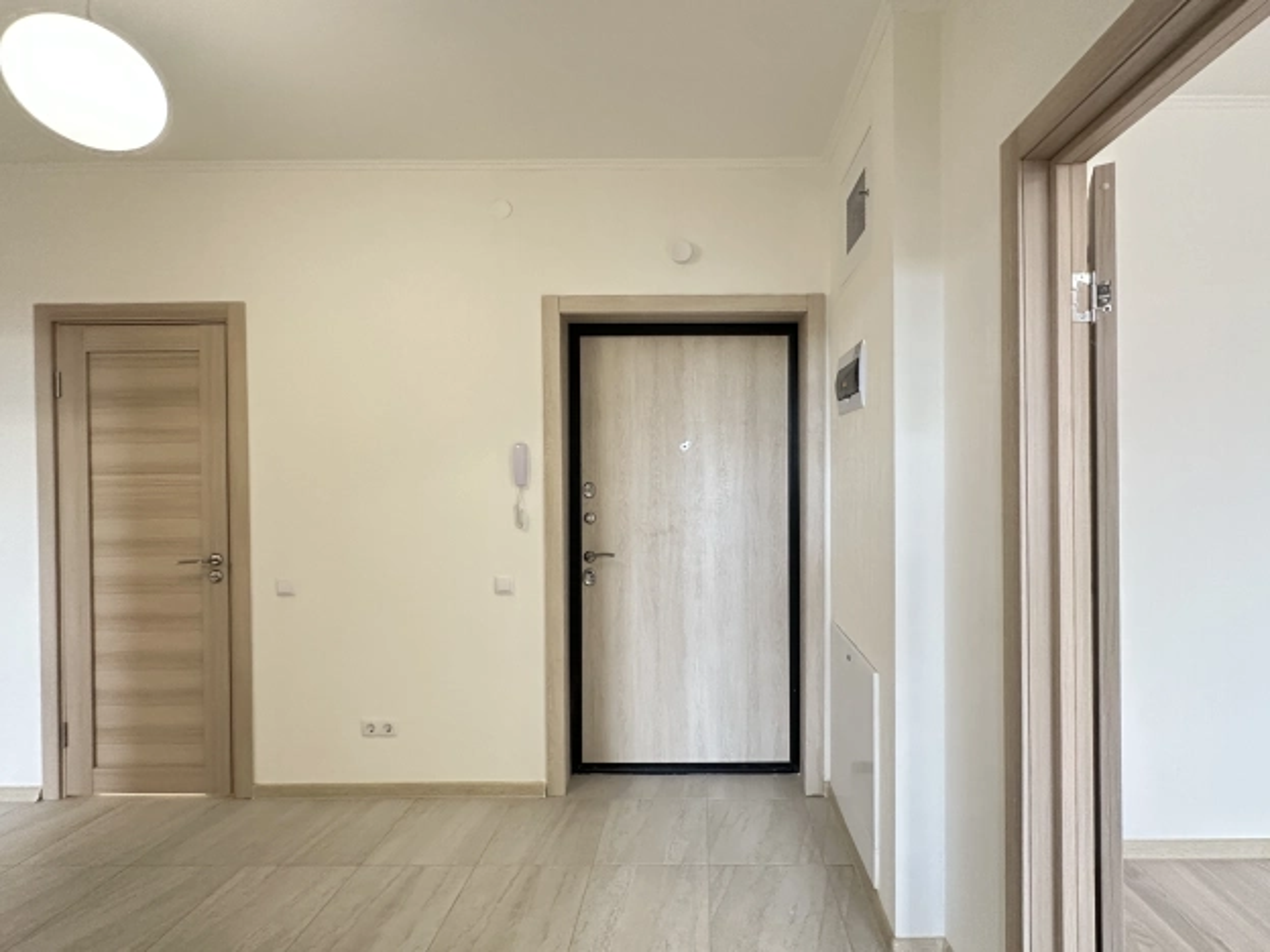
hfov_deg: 102.1
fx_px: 514
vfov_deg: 85.7
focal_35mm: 14
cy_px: 476
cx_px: 635
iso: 640
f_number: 2.2
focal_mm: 2.22
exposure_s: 1/50
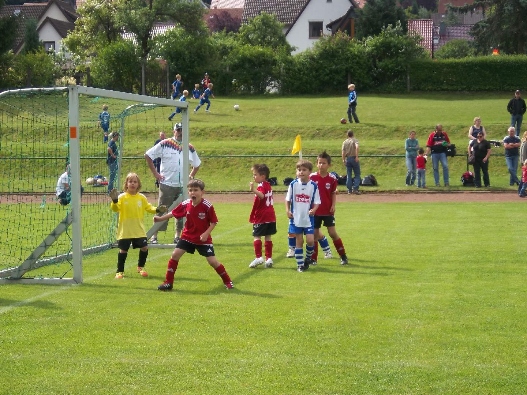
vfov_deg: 16.6
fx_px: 1355
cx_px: 264
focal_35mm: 89
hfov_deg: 22.0
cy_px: 198
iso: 64
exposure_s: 1/400
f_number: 4.1
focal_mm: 16
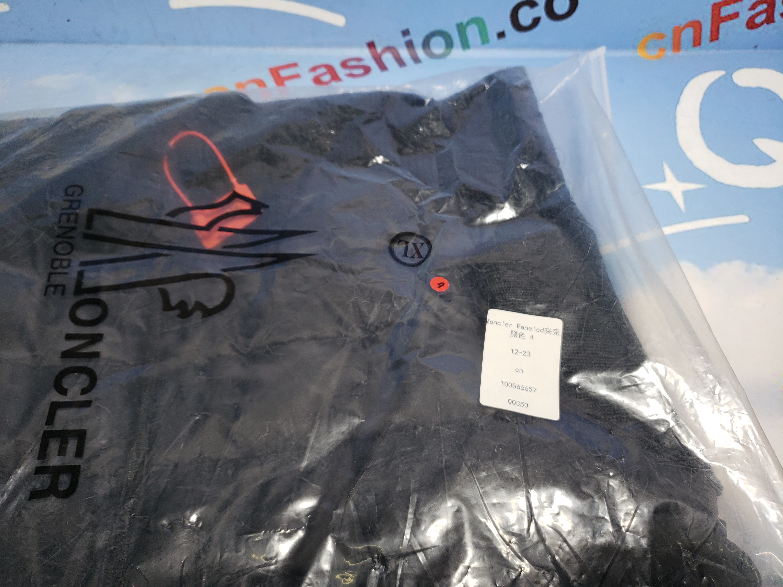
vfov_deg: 53.1
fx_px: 588
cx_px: 392
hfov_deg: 67.3
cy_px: 294
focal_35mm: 26
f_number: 1.5
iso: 50
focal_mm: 4.3
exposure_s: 1/276
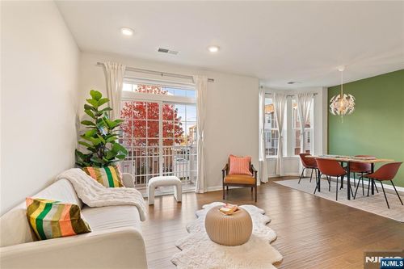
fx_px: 179
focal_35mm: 16
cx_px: 202
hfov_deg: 96.8
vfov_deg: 73.7
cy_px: 134
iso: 400
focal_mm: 16
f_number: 8
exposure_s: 1/6
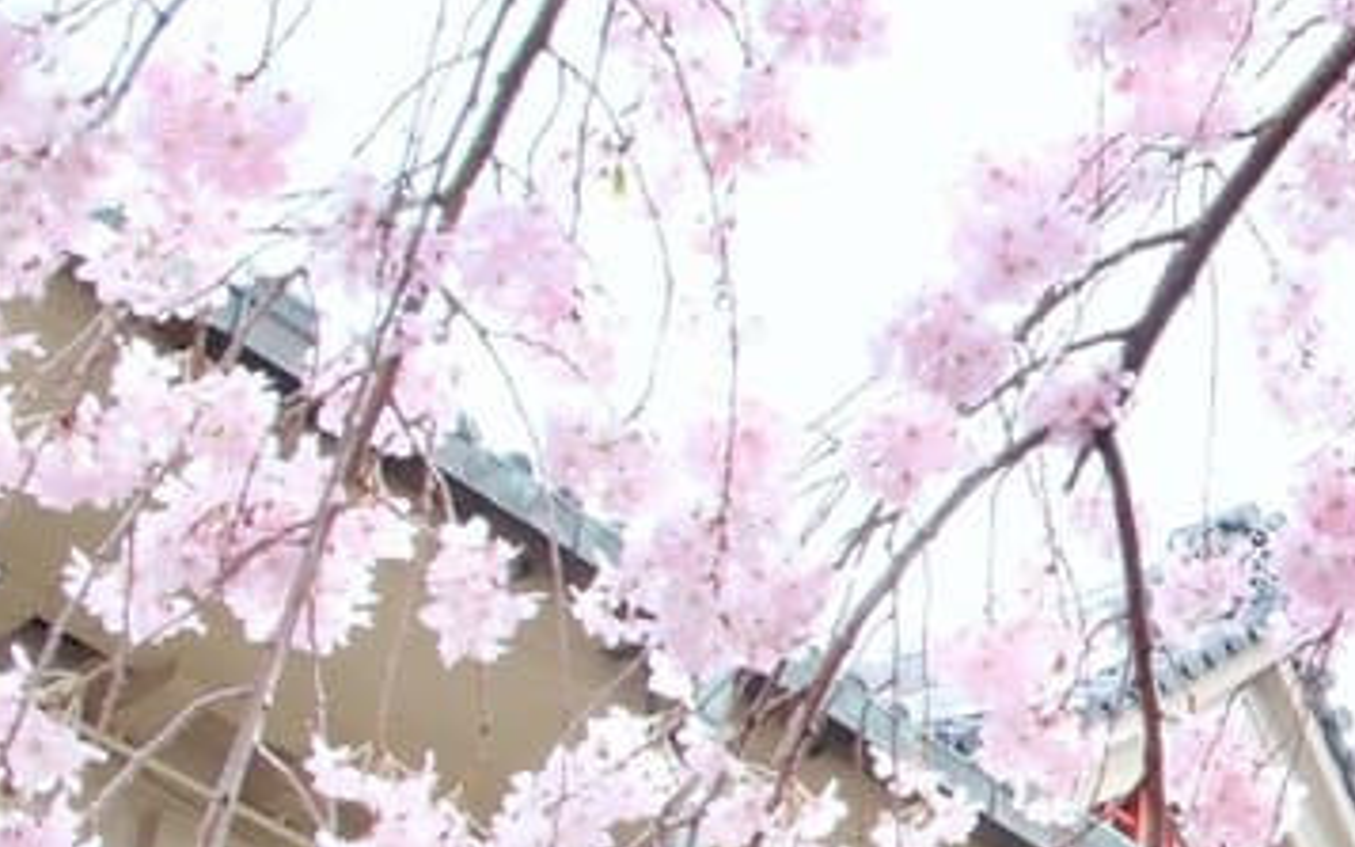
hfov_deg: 17.4
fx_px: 3951
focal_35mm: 107
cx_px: 2076
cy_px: 771
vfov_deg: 12.1
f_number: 7.1
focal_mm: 17
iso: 800
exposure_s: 1/250
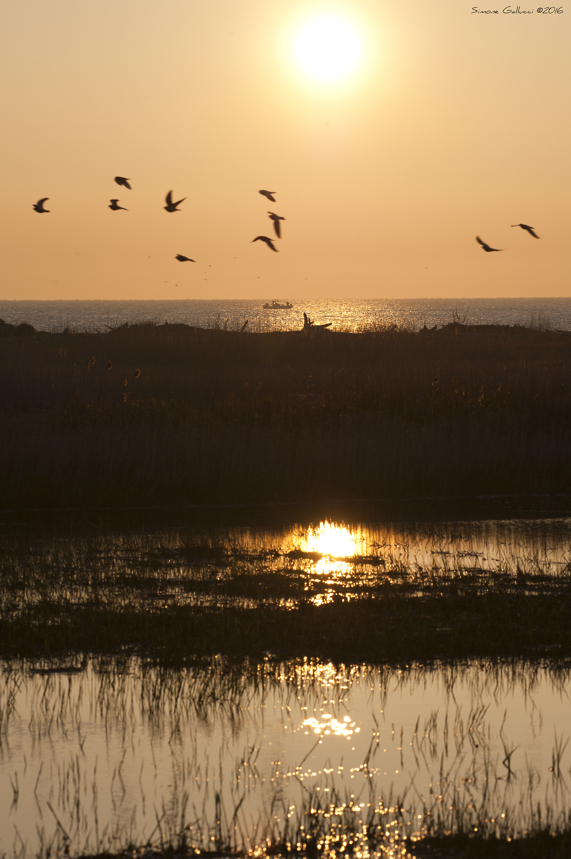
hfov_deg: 6.9
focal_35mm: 200
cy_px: 430
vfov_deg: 10.3
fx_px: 4766
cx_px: 286
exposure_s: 1/500
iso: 200
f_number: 11
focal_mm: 200
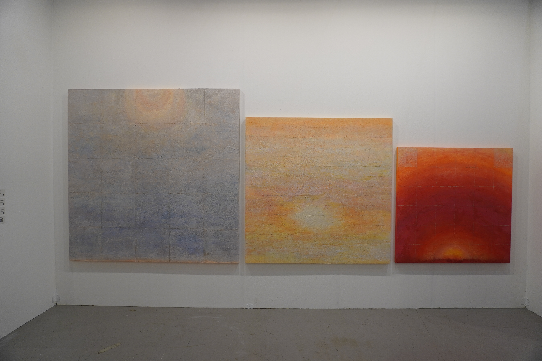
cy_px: 180
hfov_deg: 73.7
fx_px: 361
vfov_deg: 53.1
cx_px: 271
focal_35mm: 24
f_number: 4
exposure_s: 1/160
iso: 250
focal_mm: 16
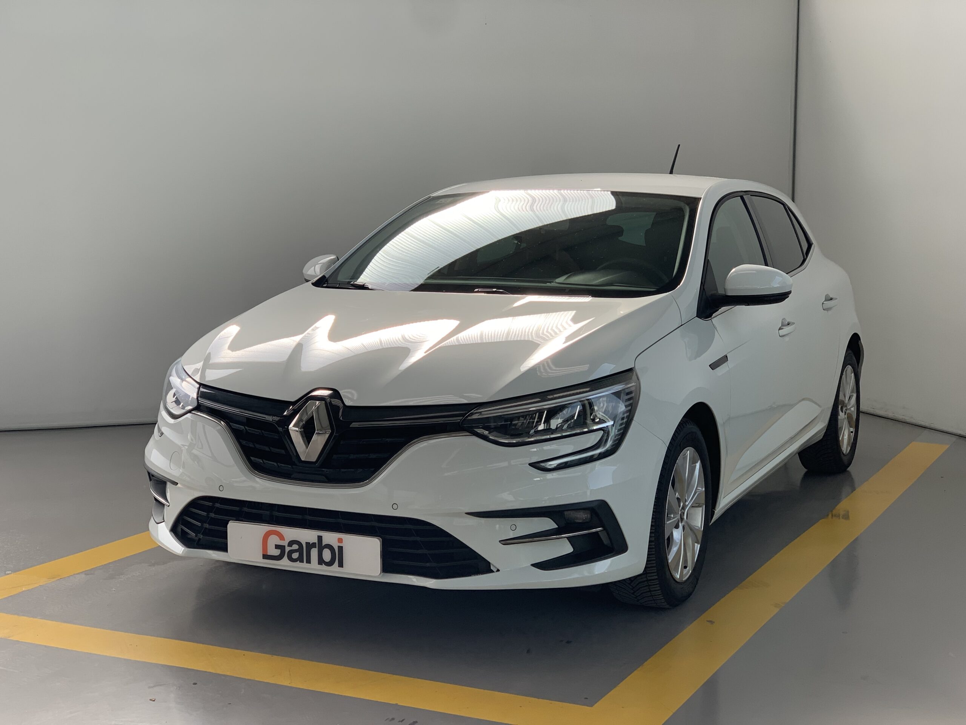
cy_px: 362
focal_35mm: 52
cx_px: 483
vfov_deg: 28.0
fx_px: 1451
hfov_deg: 36.8
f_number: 2.4
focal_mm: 6
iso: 16
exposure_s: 1/424
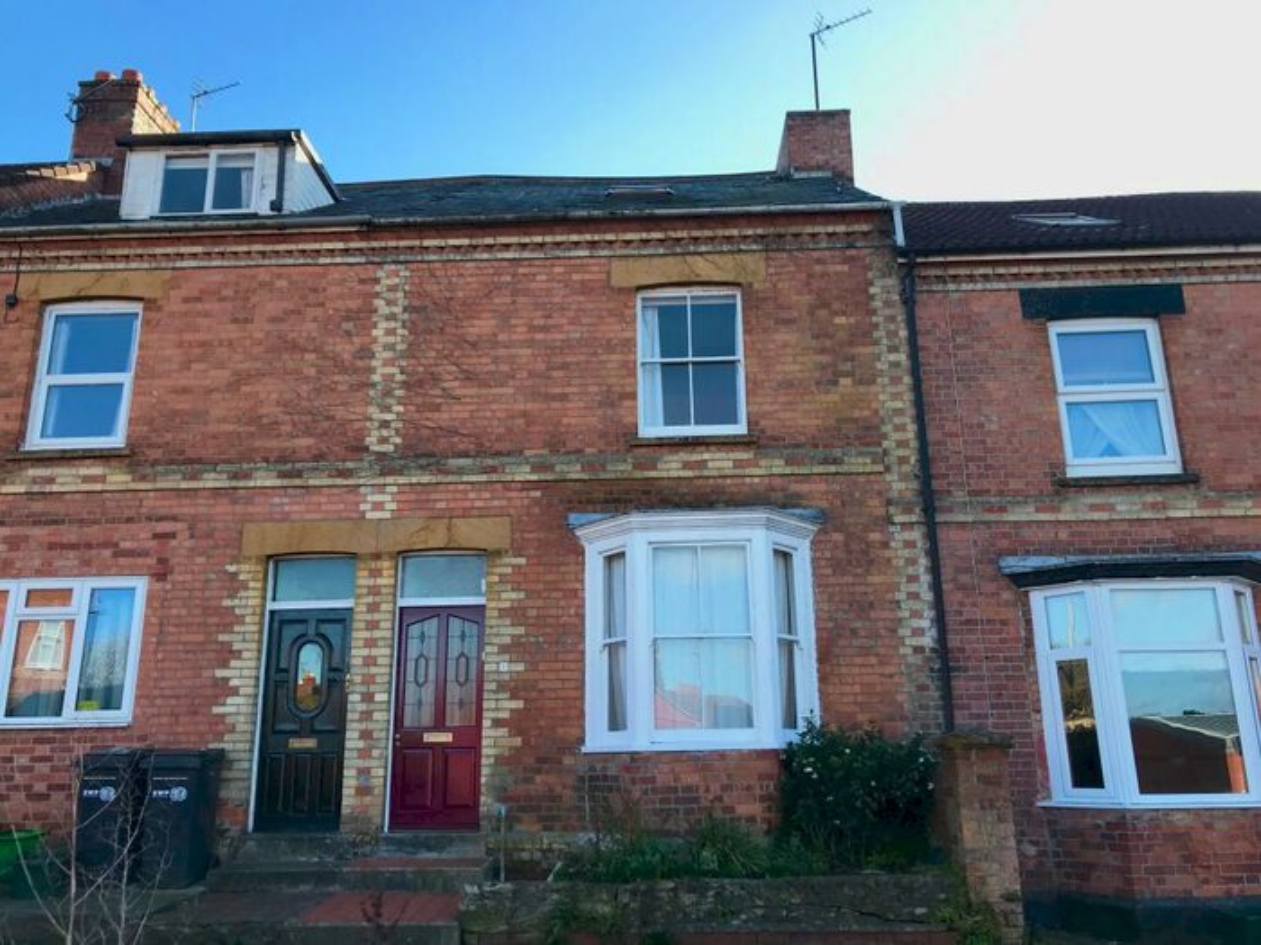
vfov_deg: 49.7
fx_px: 1020
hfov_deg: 63.4
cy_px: 472
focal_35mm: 28
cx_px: 630
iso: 20
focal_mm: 3.99
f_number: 1.8
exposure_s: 1/647
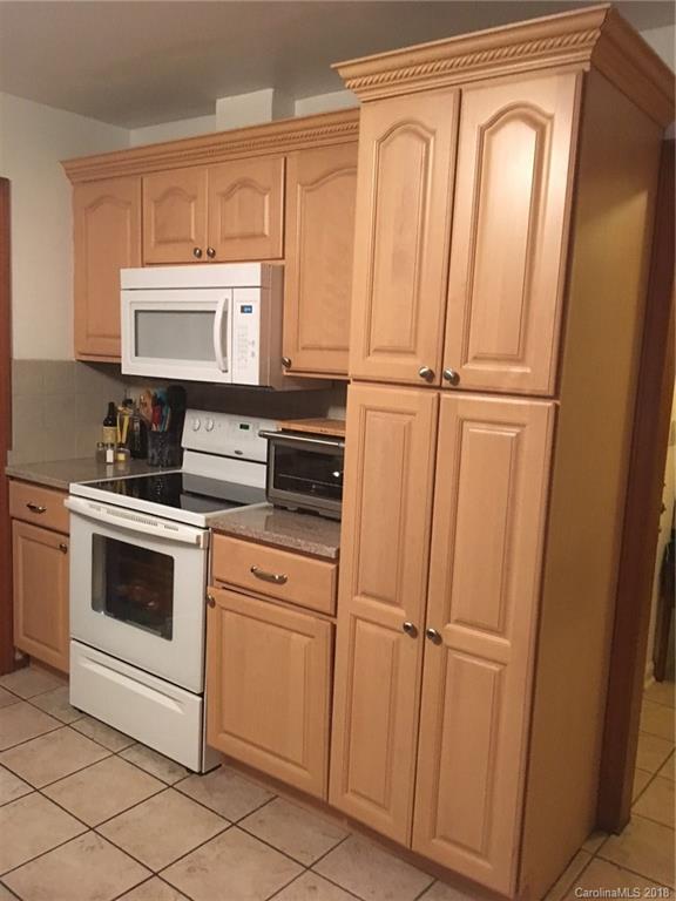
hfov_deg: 48.2
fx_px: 755
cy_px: 450
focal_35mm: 29
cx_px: 338
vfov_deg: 61.7
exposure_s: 1/15
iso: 250
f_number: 2.2
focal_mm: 4.15
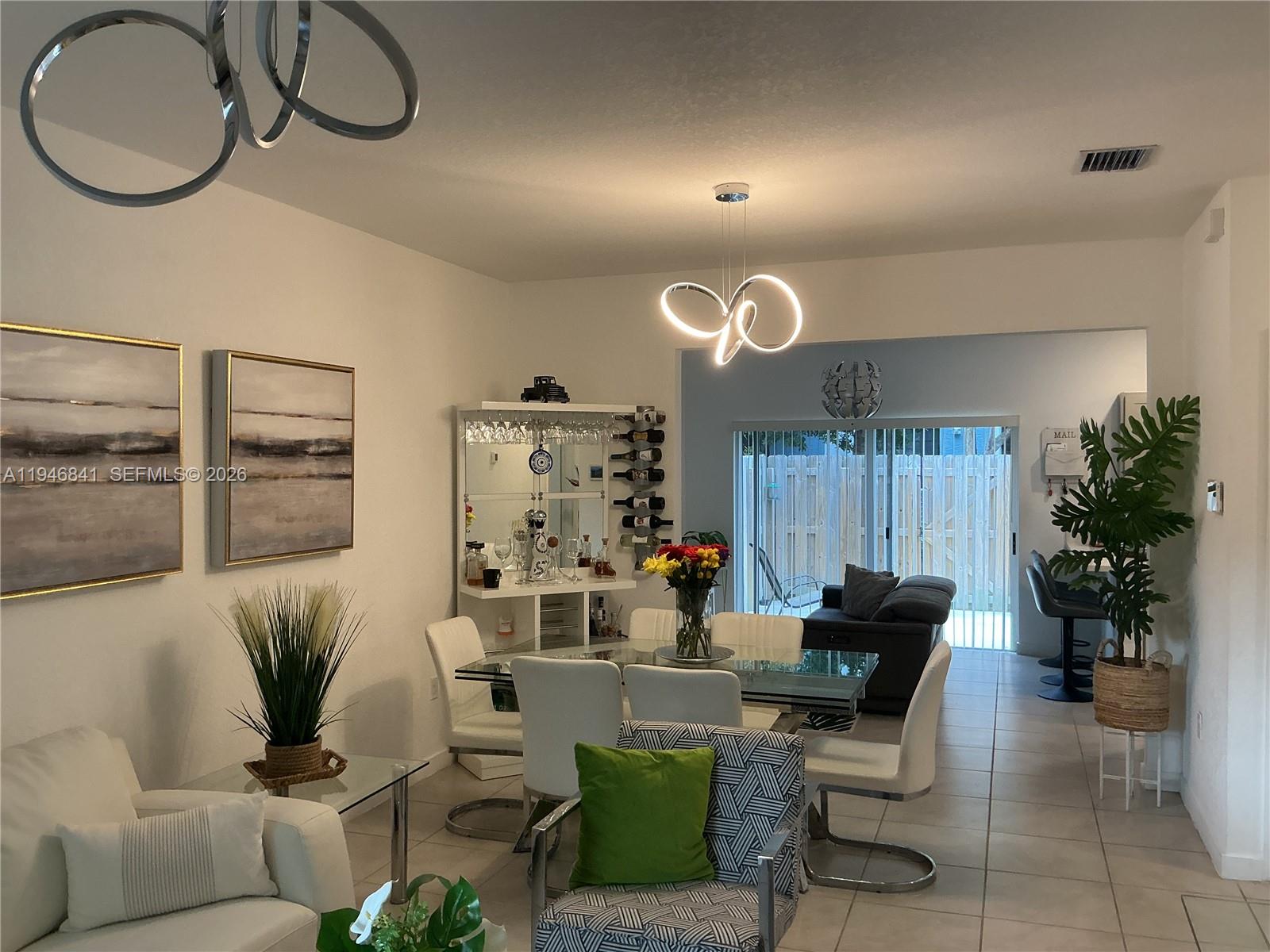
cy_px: 476
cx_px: 635
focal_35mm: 29
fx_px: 1064
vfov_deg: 48.2
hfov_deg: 61.7
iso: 80
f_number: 1.8
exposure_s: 1/60
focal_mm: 3
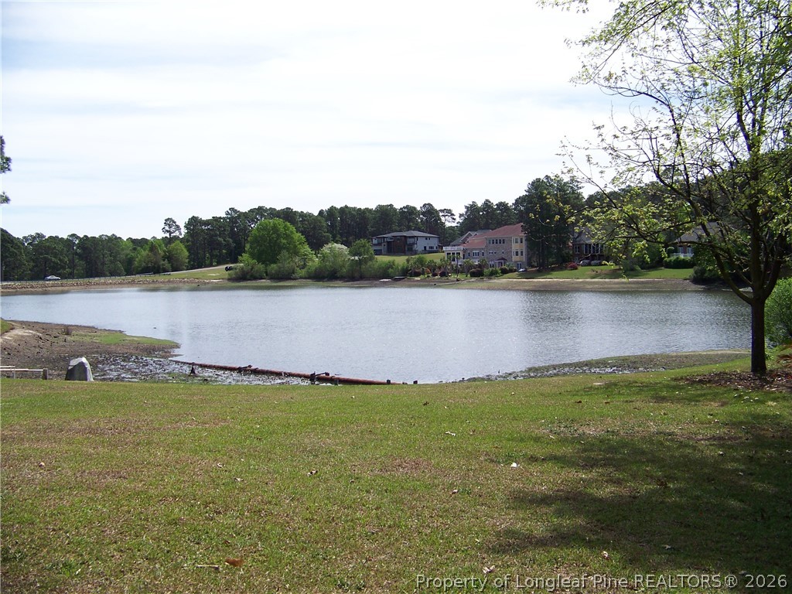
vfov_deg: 39.7
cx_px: 396
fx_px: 824
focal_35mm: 36
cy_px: 297
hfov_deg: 51.4
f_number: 2.8
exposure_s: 1/1000
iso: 64
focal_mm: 5.85
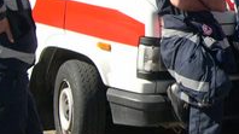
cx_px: 319
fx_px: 849
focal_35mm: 134
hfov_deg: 15.2
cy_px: -14
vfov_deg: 8.9
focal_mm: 8
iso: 100
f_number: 7.6
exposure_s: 1/111
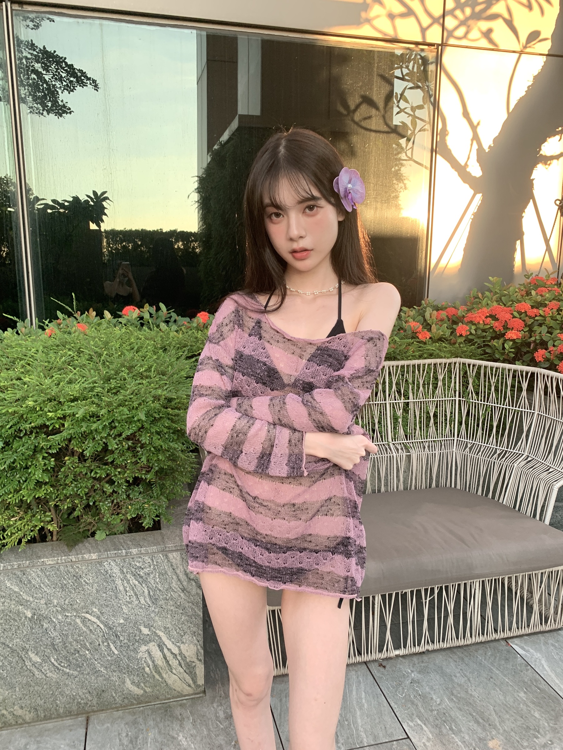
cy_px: 375
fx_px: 564
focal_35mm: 26
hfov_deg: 53.1
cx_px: 282
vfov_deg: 67.3
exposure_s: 1/121
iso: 80
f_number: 1.8
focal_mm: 4.25
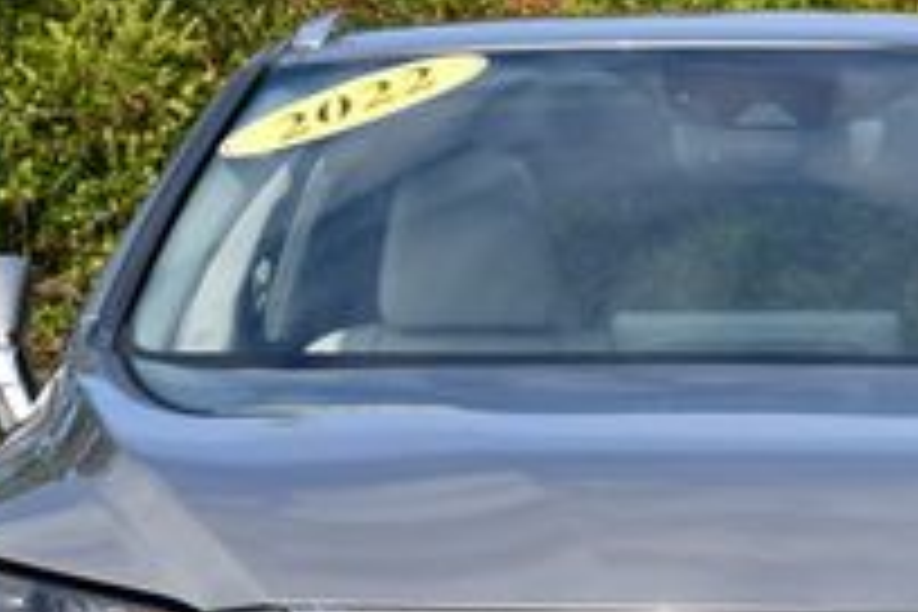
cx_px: 796
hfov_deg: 7.1
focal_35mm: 289
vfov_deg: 4.7
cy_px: 657
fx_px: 7369
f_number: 8
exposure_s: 1/250
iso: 100
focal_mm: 46
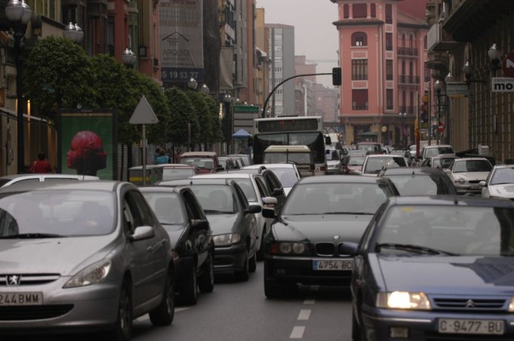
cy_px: 170
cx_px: 257
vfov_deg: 8.7
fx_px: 2246
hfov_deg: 13.1
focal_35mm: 158
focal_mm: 105
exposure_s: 1/180
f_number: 3.5
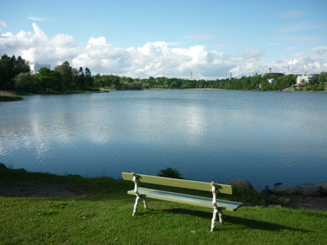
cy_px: 122
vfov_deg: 42.9
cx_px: 164
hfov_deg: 55.4
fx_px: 312
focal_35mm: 33
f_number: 2.8
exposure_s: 1/1000
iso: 80
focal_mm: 5.5
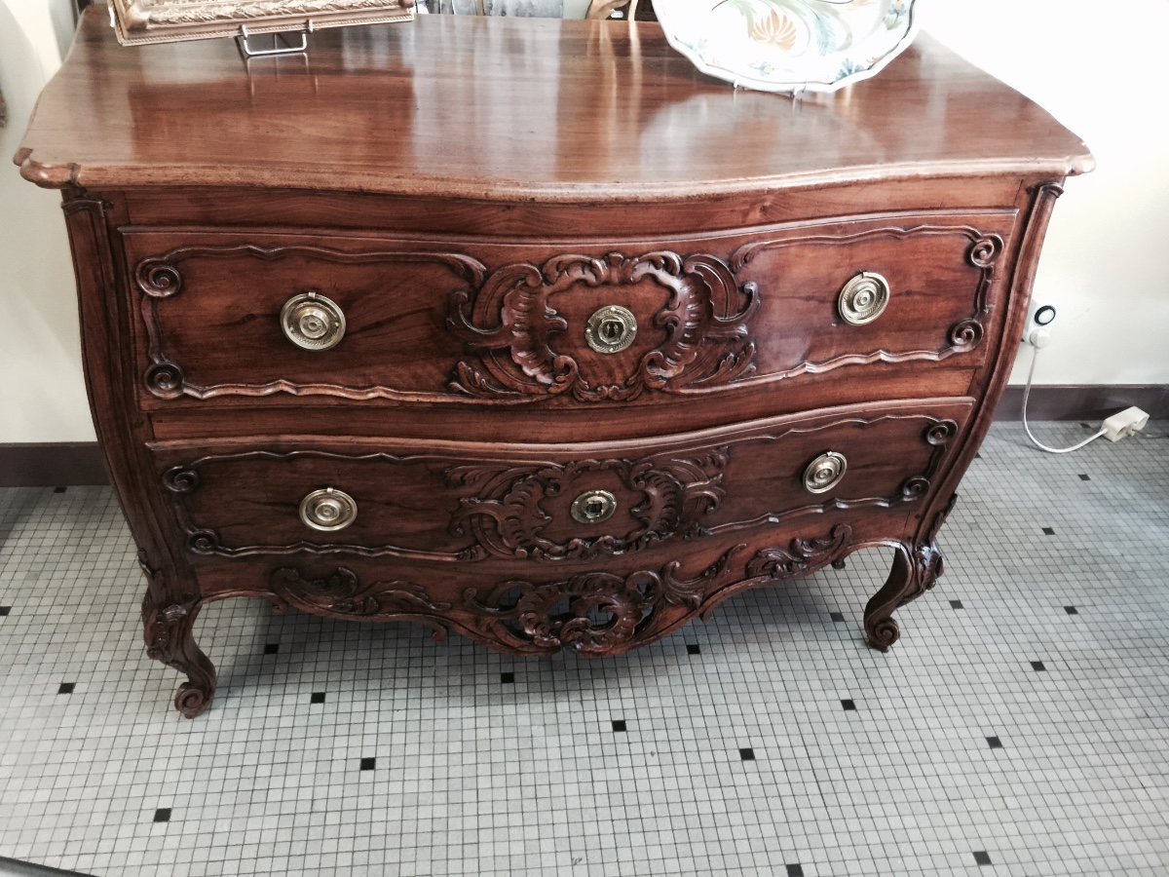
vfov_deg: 48.2
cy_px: 438
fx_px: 979
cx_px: 584
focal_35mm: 29
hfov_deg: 61.7
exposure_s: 1/4
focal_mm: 4.15
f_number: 2.2
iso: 100
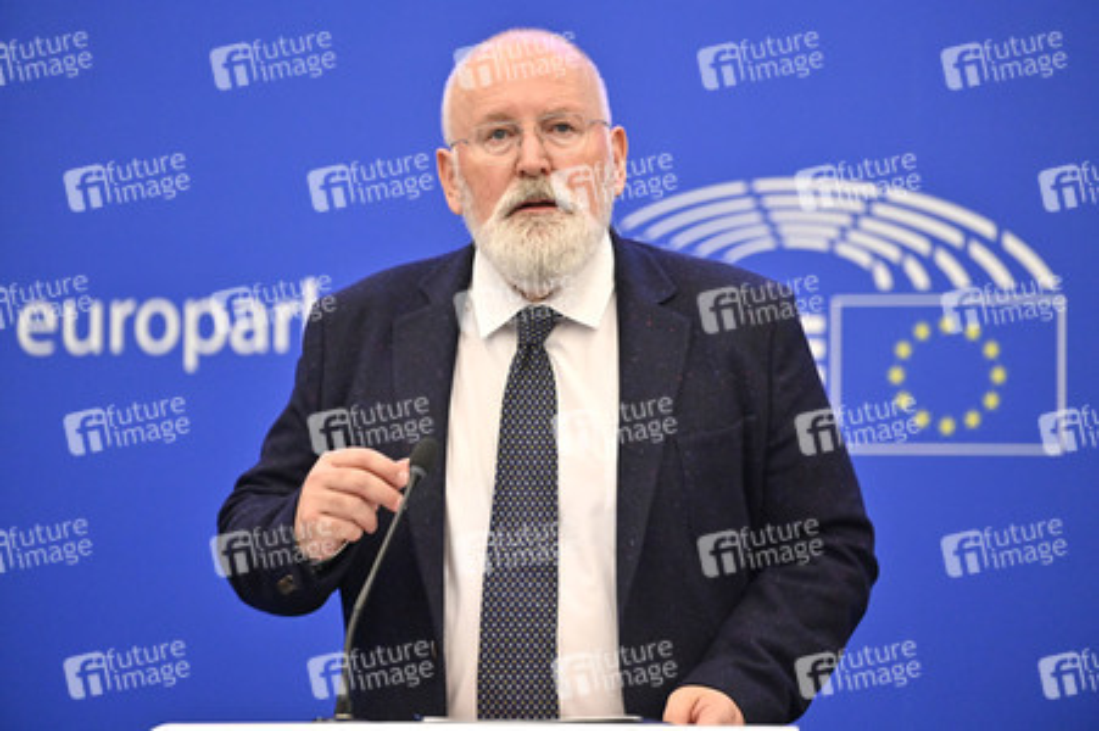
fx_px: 4728
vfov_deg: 8.8
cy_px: 366
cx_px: 550
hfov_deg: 13.3
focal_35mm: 155
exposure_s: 1/1000
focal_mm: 155
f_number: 2.8
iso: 5000
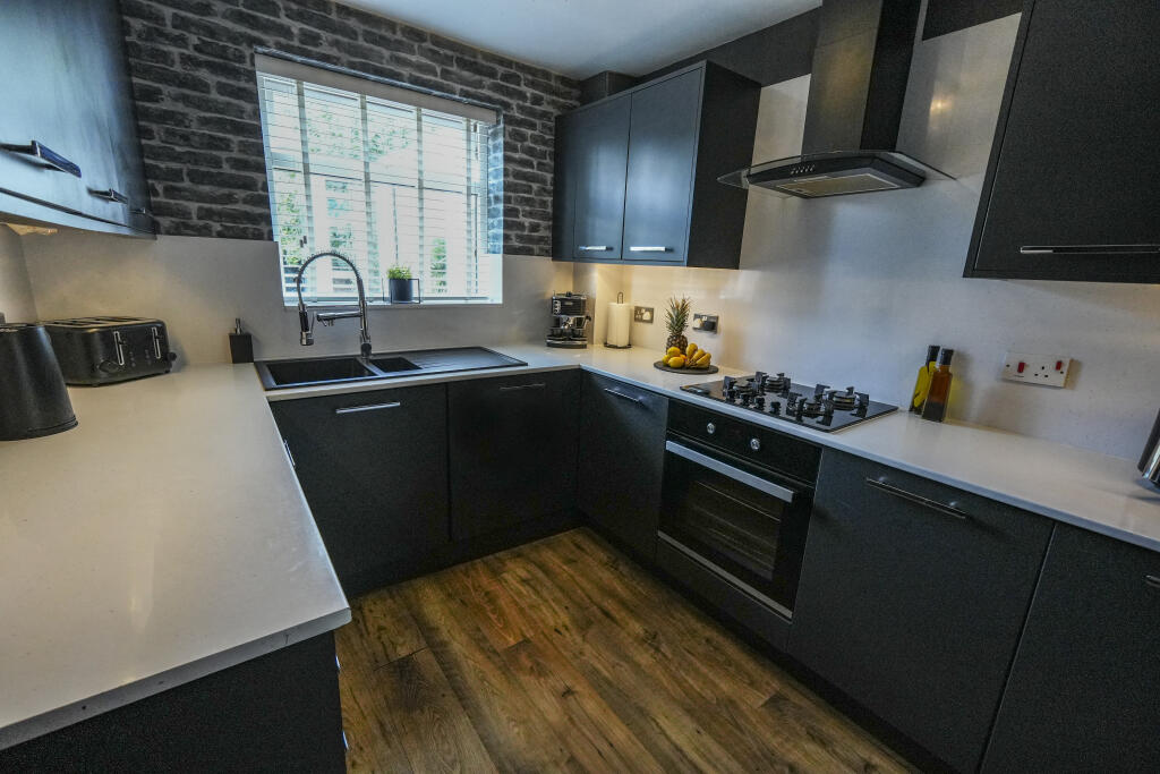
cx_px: 580
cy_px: 387
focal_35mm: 15
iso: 2000
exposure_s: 1/160
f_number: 4
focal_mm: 10
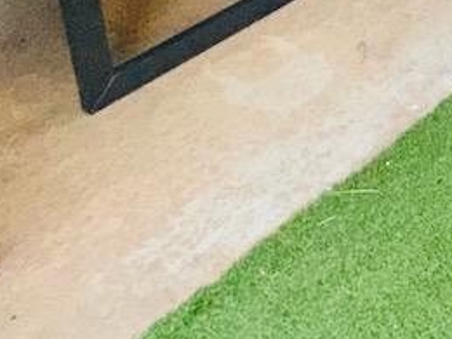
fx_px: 901
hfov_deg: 20.0
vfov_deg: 16.1
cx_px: 822
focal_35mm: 69
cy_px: -355
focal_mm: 2.22
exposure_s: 1/60
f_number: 2.2
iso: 100
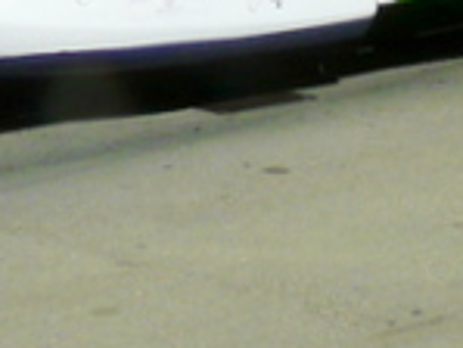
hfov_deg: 10.4
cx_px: 457
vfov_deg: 7.3
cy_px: -566
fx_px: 2517
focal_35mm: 188
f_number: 7.1
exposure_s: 1/500
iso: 100
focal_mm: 4.6
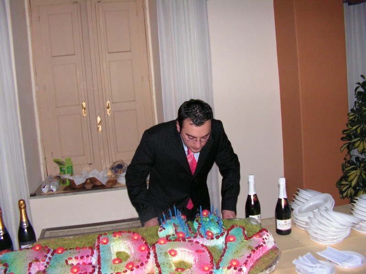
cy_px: 137
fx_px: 381
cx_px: 183
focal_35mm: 36
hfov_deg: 51.4
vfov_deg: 39.7
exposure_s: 1/40
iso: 200
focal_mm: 6
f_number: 3.2
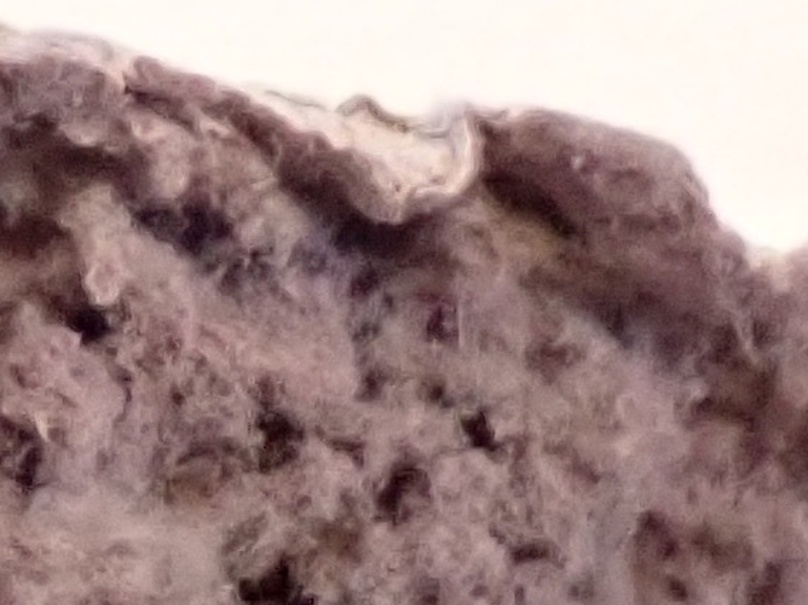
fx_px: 8891
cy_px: 1794
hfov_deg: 5.2
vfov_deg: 3.8
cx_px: -94
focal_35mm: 381
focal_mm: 9.65
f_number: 3.3
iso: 800
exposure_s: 1/20
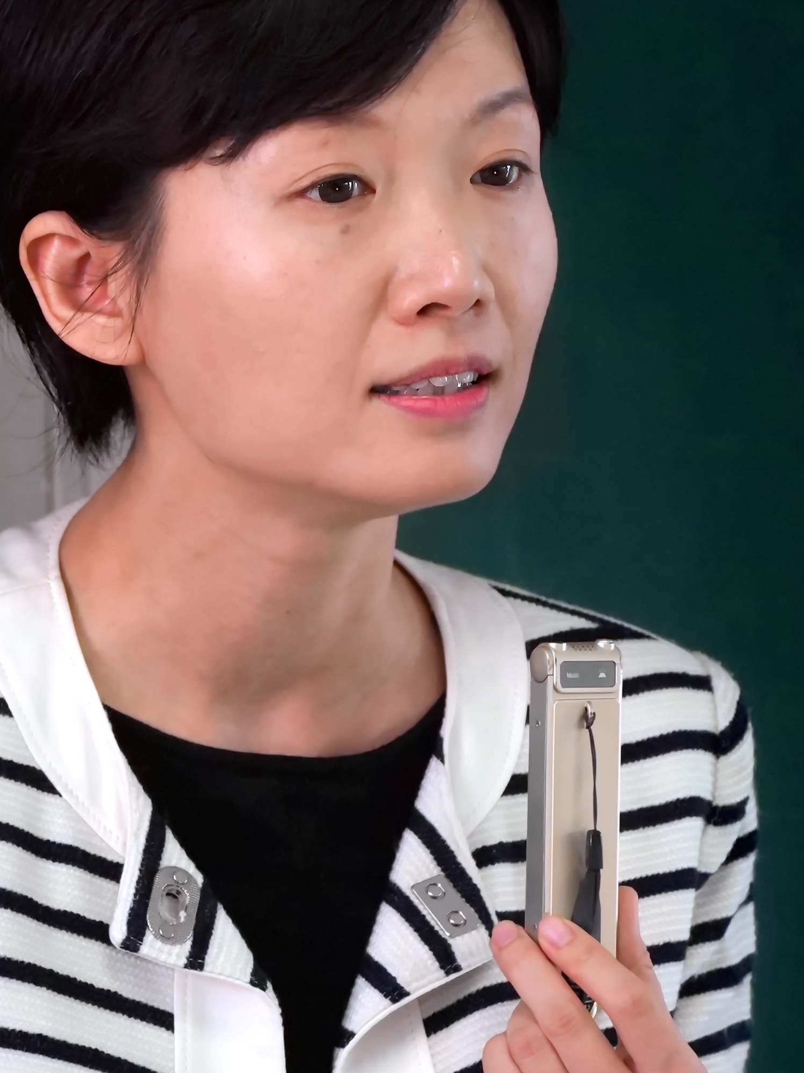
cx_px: -94
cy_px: 666
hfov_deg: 2.7
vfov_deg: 3.6
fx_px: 17158
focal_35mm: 554
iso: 2000
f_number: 5.6
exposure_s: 1/250
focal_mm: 192
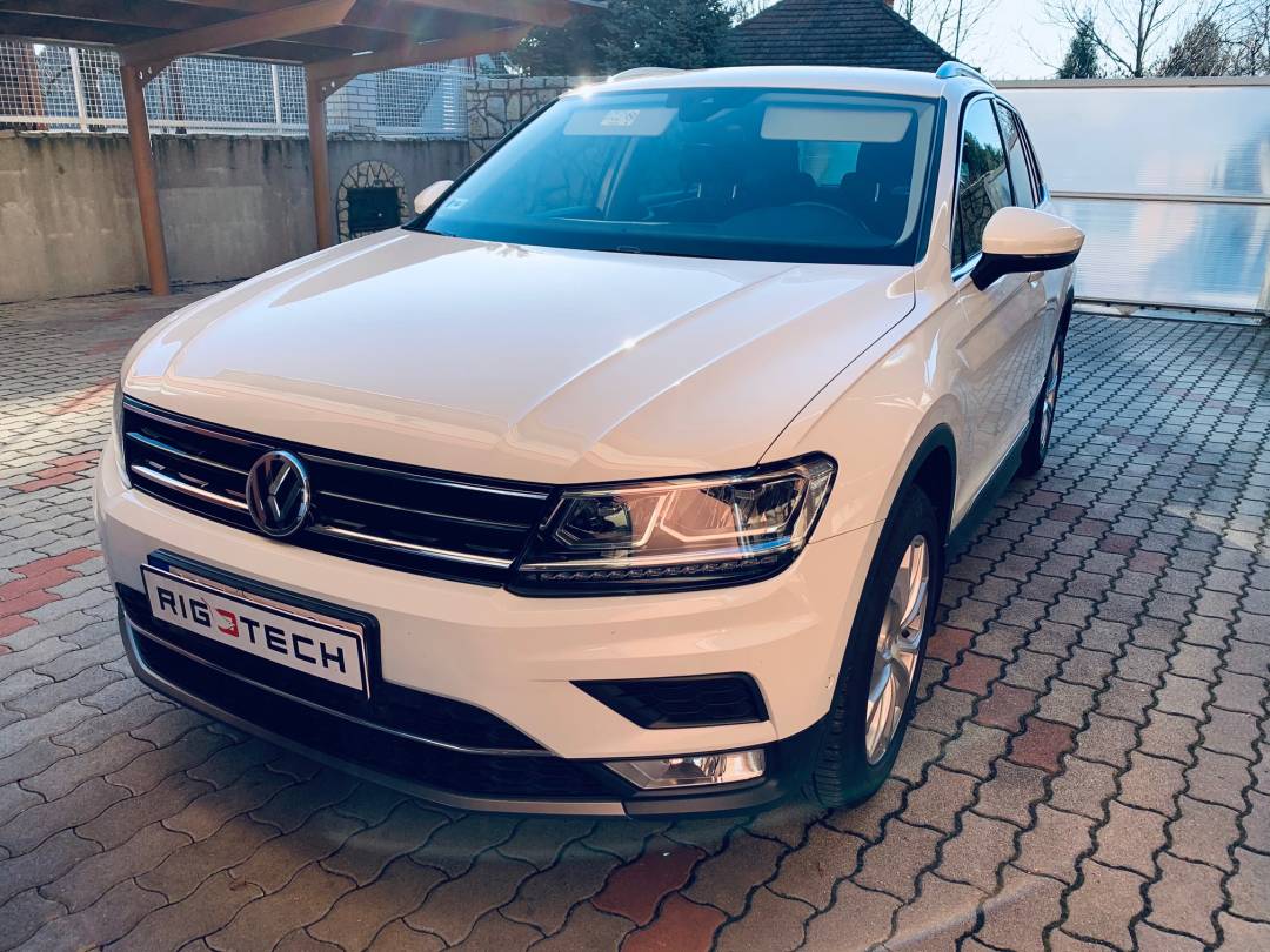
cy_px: 476
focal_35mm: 26
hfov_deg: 67.3
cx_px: 635
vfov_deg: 53.1
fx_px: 954
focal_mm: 4.25
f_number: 1.8
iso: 25
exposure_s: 1/580
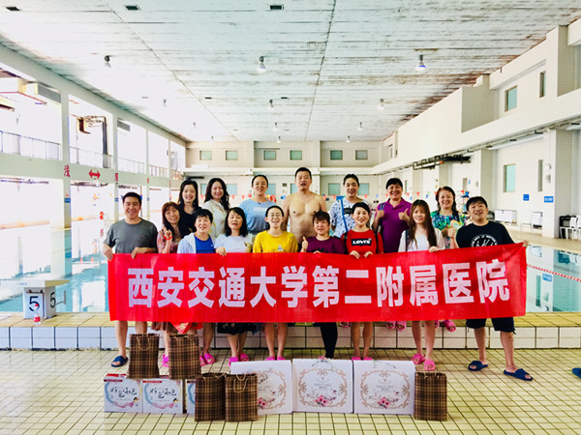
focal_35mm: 29
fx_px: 487
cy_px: 218
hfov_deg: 61.7
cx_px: 290
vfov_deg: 48.2
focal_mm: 4.15
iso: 50
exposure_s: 1/17
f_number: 2.2
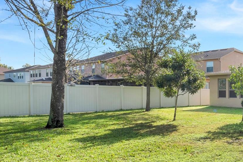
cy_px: 96
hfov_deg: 49.8
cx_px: 226
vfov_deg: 39.8
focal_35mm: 33
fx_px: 223
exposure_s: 1/40
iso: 250
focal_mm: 11.5
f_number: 9
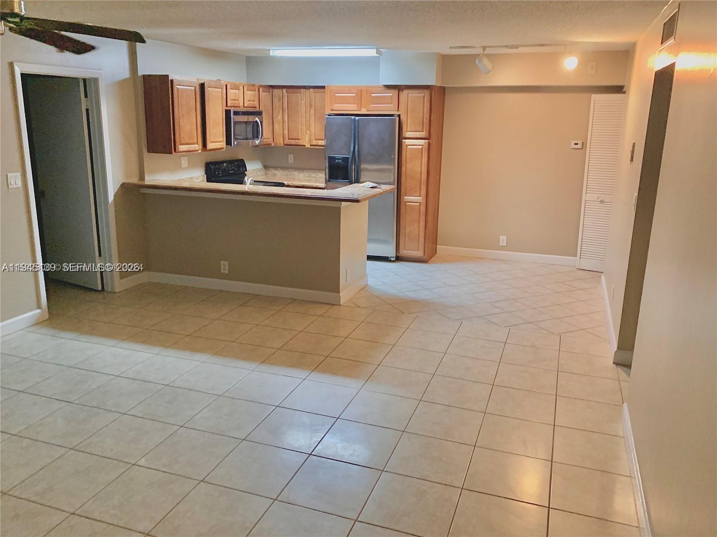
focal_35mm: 26
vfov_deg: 53.1
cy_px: 268
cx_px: 358
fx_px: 538
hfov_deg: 67.3
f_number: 1.8
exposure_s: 1/40
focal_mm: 4.25
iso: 320
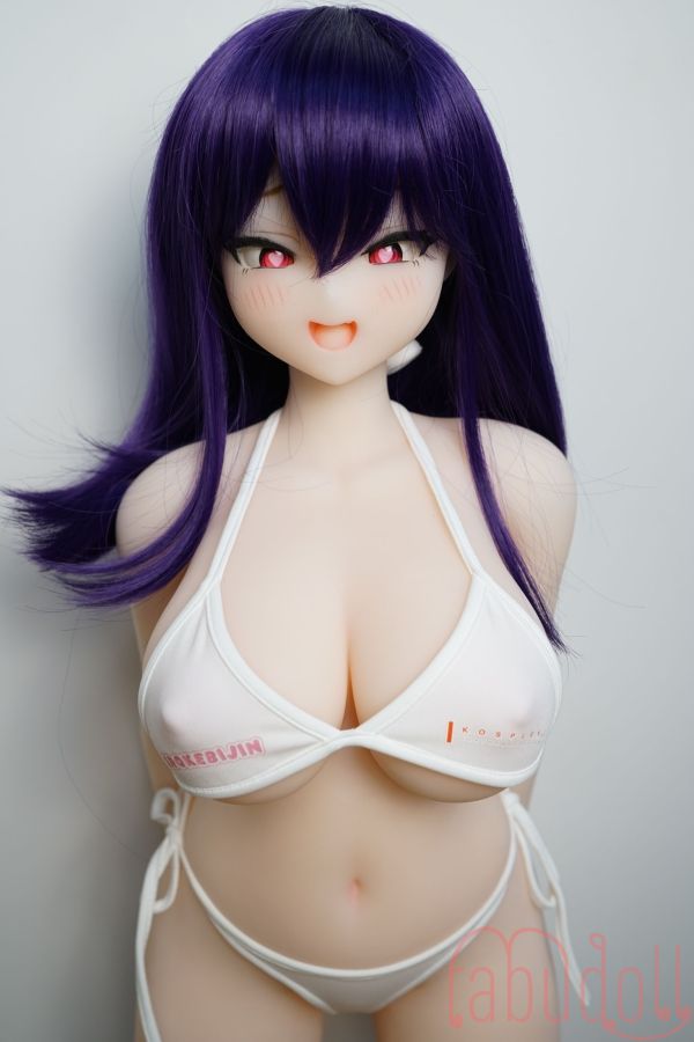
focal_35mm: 35
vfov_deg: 54.4
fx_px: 1012
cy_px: 521
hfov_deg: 37.9
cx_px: 347
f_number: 4.5
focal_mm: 35
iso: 400
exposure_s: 1/100
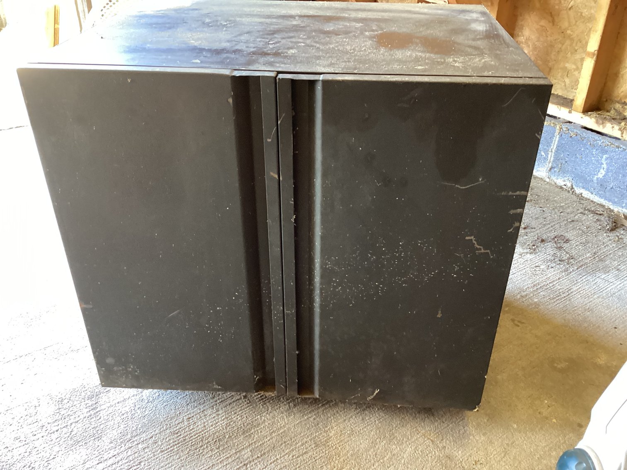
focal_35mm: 31
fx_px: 562
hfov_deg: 58.3
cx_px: 314
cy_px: 235
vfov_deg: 45.4
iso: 250
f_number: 2.4
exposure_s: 1/33
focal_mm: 3.3
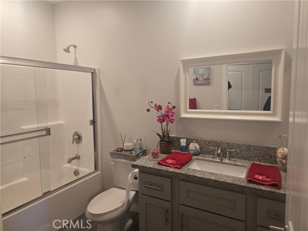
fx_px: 205
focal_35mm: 23
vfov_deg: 58.9
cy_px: 116
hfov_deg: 73.9
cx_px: 154
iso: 250
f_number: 1.8
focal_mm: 5.4
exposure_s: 1/120
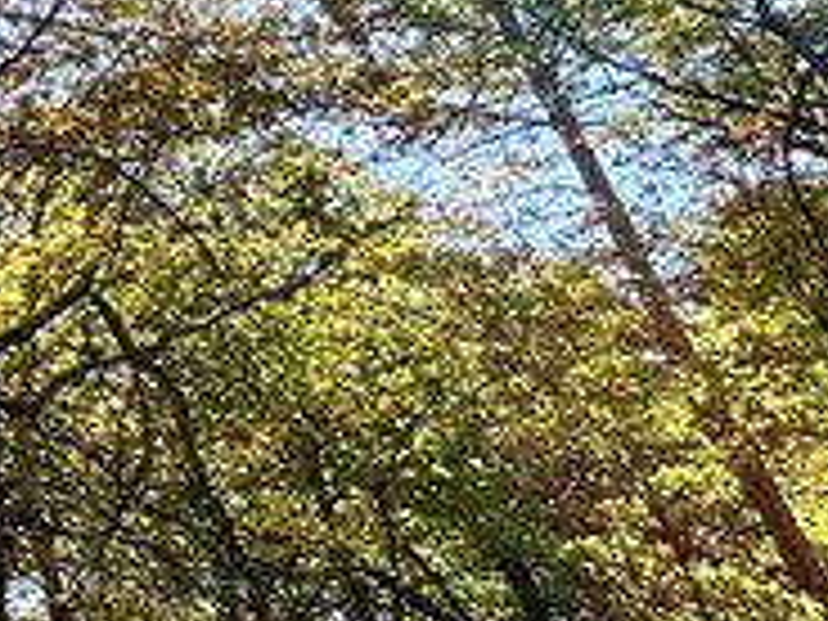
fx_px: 1866
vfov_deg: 18.7
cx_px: -1418
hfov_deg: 13.1
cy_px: 117
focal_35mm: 78
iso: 40
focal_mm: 2.22
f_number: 2.2
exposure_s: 1/467
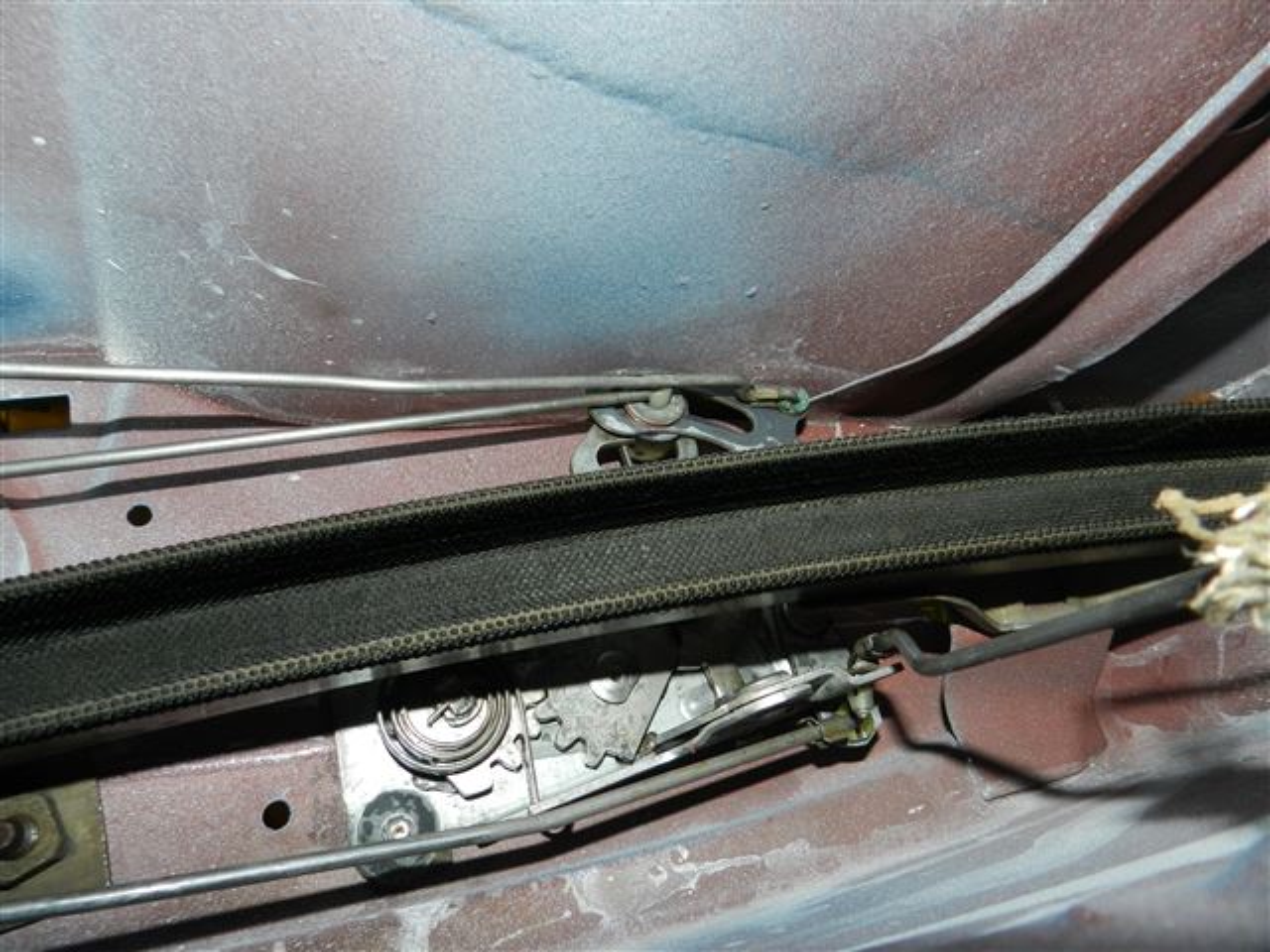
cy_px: 476
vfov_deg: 58.9
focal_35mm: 23
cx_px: 635
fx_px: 844
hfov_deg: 73.9
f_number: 3.4
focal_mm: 4
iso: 200
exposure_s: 1/30
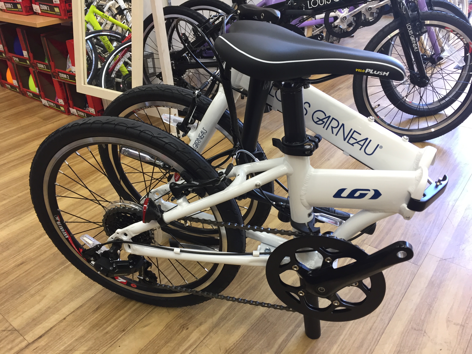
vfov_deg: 48.2
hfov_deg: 61.7
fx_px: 395
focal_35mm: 29
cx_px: 236
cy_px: 177
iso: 32
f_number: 2.2
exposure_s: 1/30
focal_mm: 4.15
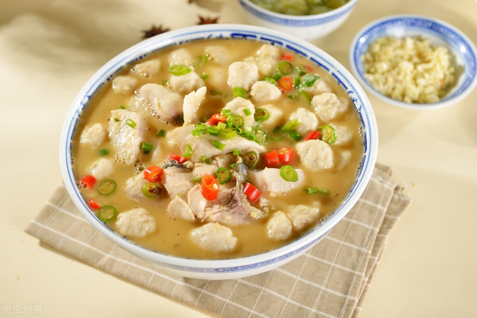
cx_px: 238
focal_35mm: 55
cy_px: 159
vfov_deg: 24.6
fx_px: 729
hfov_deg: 36.2
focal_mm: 55
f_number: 5.6
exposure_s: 1/160
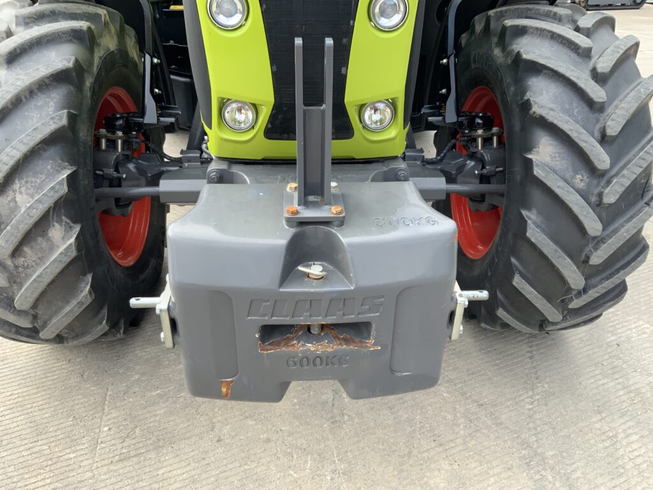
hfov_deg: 61.7
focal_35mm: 29
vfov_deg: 48.2
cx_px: 326
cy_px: 245
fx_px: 547
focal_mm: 3
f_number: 1.8
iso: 16
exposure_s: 1/184
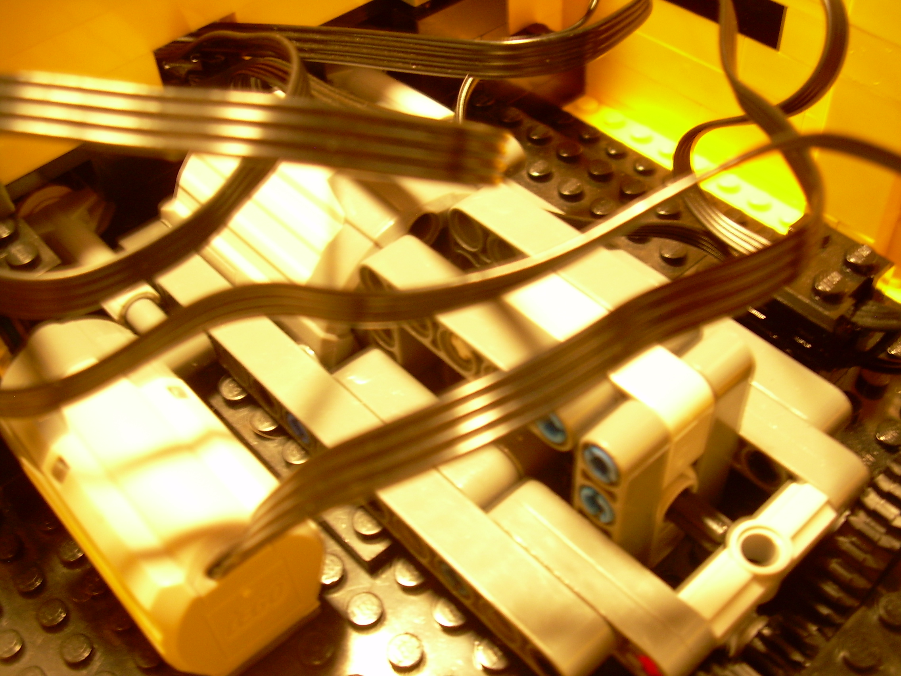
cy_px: 338
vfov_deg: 37.7
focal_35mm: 38
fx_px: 989
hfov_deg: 49.0
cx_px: 450
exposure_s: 1/2
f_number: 2.8
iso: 119
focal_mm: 6.3
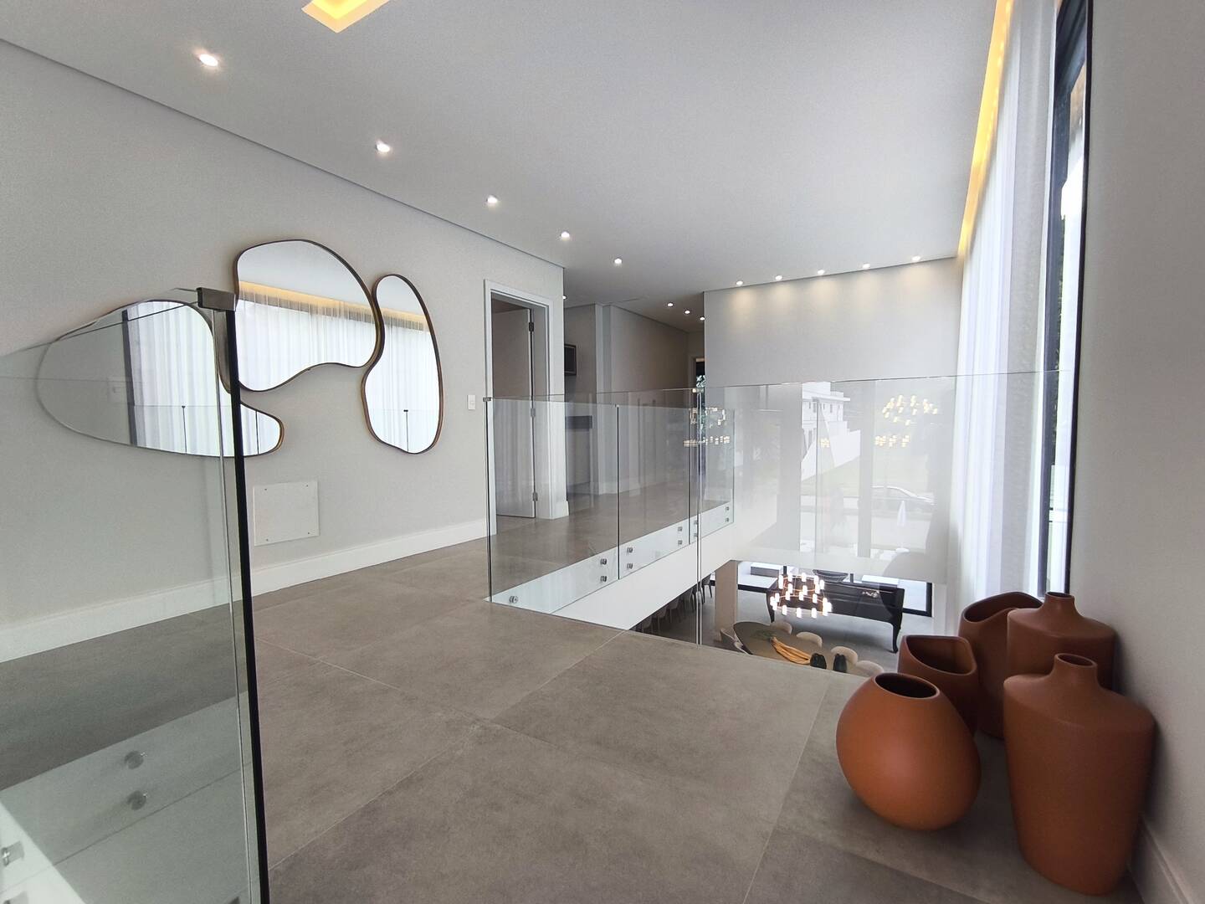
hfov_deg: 94.5
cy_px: 452
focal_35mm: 16
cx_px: 602
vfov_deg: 78.1
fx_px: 557
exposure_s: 1/120
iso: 100
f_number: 2.2
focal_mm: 1.65
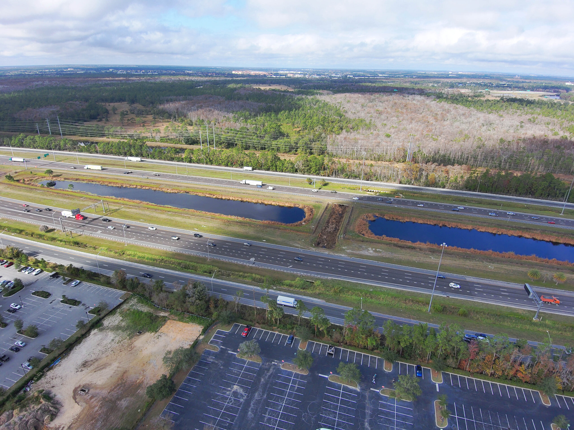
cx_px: 287
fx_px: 348
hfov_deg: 79.0
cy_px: 215
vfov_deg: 63.4
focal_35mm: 21
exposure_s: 1/1114
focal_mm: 3.7
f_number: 2.8
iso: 100
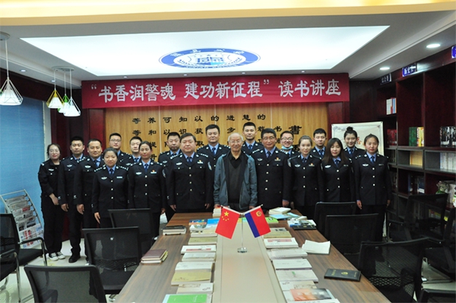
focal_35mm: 32
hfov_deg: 59.6
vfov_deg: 41.6
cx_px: 228
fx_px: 398
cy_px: 152
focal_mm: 21
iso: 1250
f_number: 5.6
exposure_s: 1/160
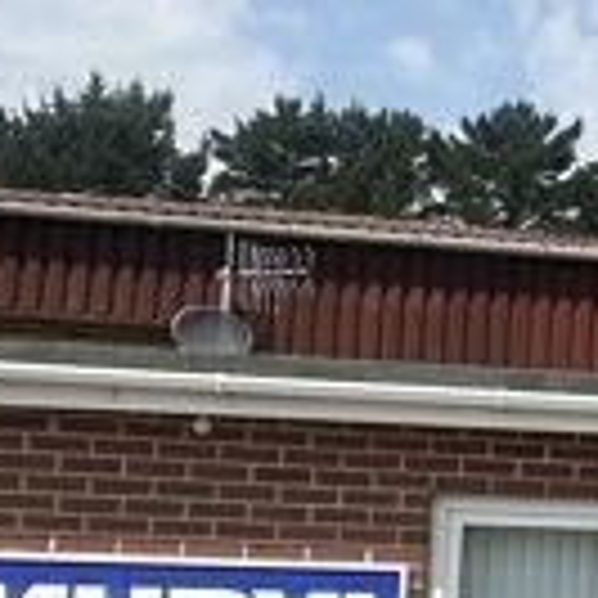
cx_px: 1156
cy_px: 468
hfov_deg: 15.2
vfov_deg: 18.2
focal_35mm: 95
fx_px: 1857
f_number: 2.2
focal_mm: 2.22
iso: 50
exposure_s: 1/2451
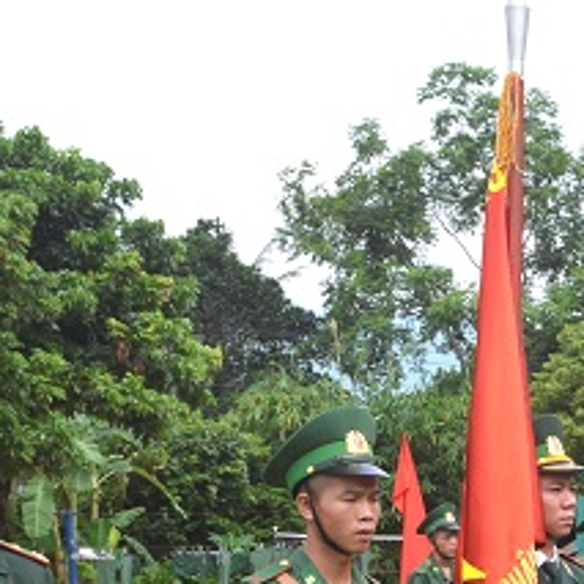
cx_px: 746
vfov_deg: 19.2
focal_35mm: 86
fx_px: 1641
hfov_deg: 18.8
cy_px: 662
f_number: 8
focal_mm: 18
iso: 200
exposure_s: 1/250
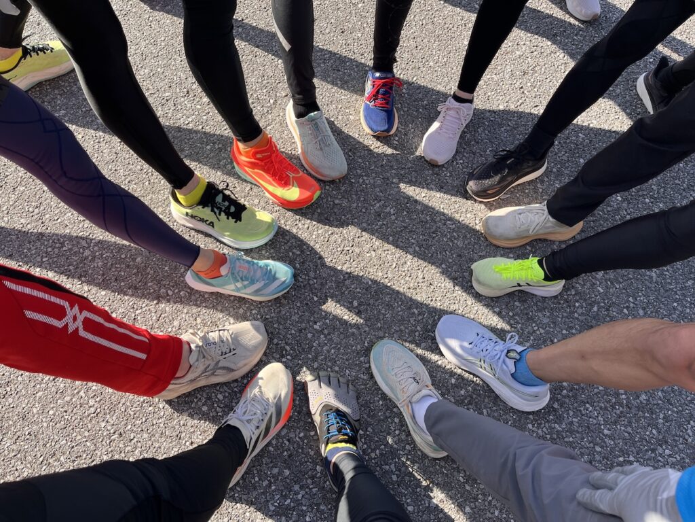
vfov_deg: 53.1
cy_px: 261
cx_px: 348
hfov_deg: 67.3
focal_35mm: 26
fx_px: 522
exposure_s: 1/840
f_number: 1.6
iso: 50
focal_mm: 5.1
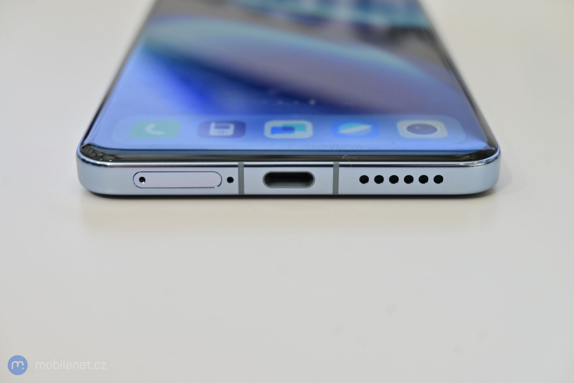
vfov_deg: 24.4
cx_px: 287
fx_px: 885
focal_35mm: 56
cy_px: 192
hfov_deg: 35.9
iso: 320
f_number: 5.6
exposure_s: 1/125
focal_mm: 37
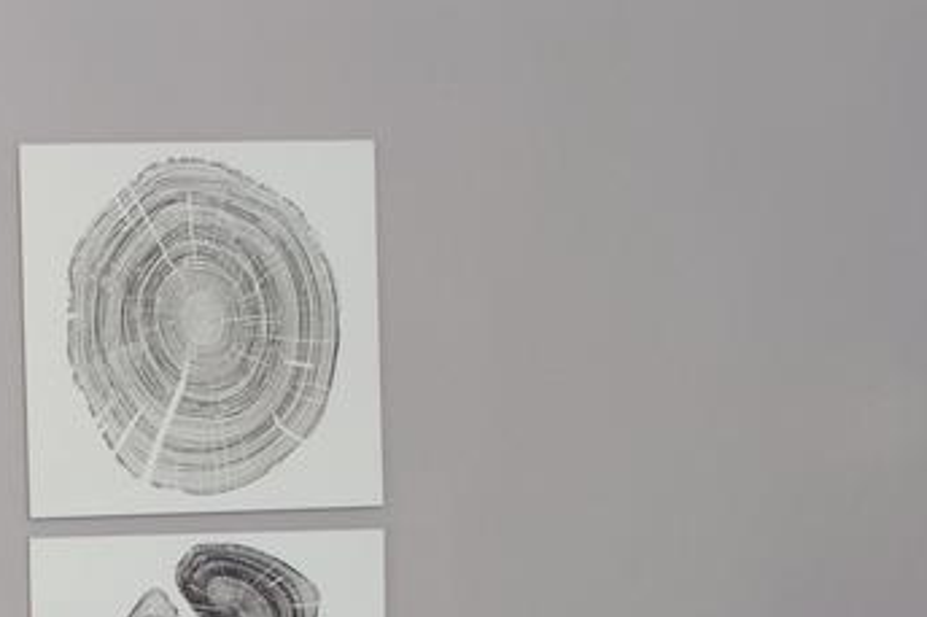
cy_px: 761
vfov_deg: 9.4
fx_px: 3680
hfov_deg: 14.1
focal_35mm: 143
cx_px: -59
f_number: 8
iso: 500
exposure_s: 1/25
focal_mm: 24
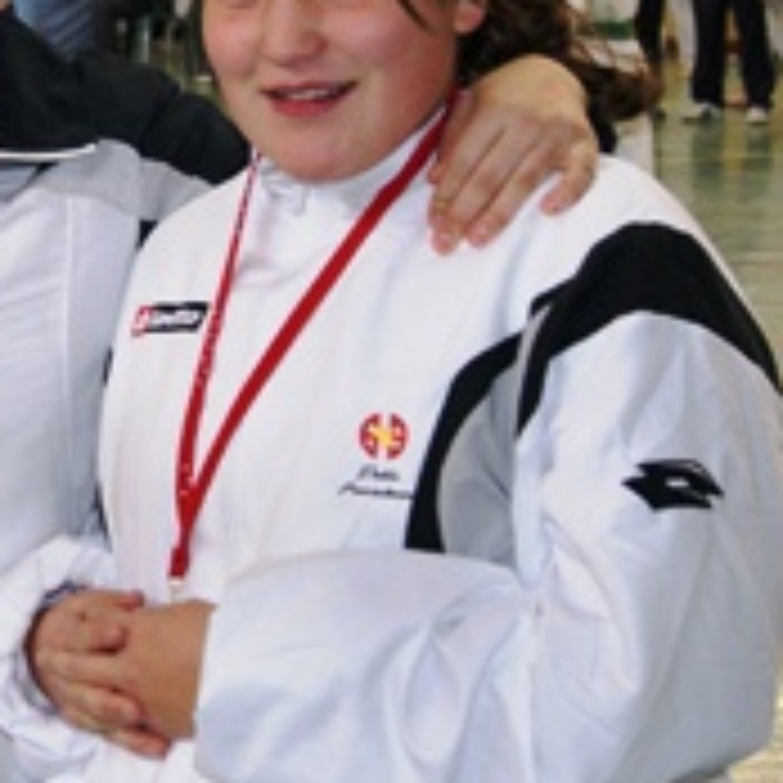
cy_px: 216
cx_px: -140
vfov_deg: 10.6
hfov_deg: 10.5
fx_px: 4211
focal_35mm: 165
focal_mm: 35
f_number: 4.5
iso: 400
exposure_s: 1/80
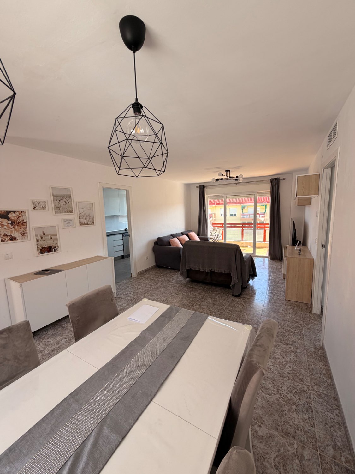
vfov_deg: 102.1
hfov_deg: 85.7
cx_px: 178
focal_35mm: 14
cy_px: 237
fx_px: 191
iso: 50
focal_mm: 2.22
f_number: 2.2
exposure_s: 1/121
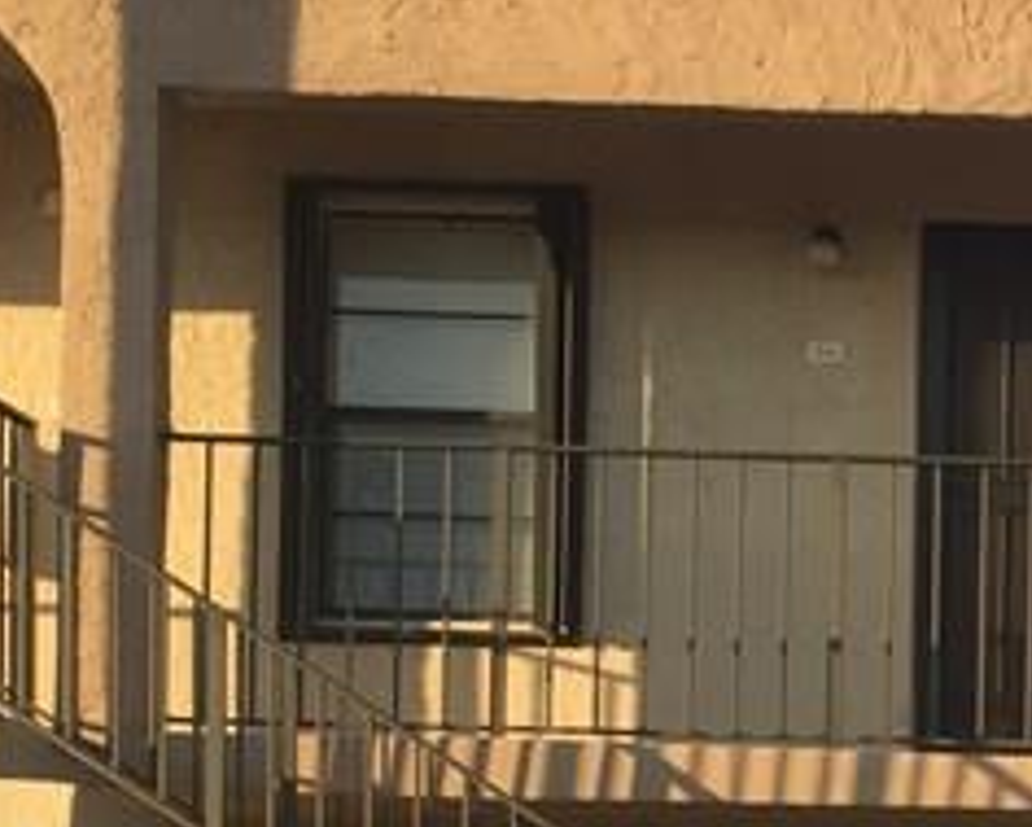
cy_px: 1111
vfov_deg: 12.1
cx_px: 1207
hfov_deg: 15.1
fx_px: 3758
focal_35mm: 123
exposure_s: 1/842
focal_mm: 4.15
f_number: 2.2
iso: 32
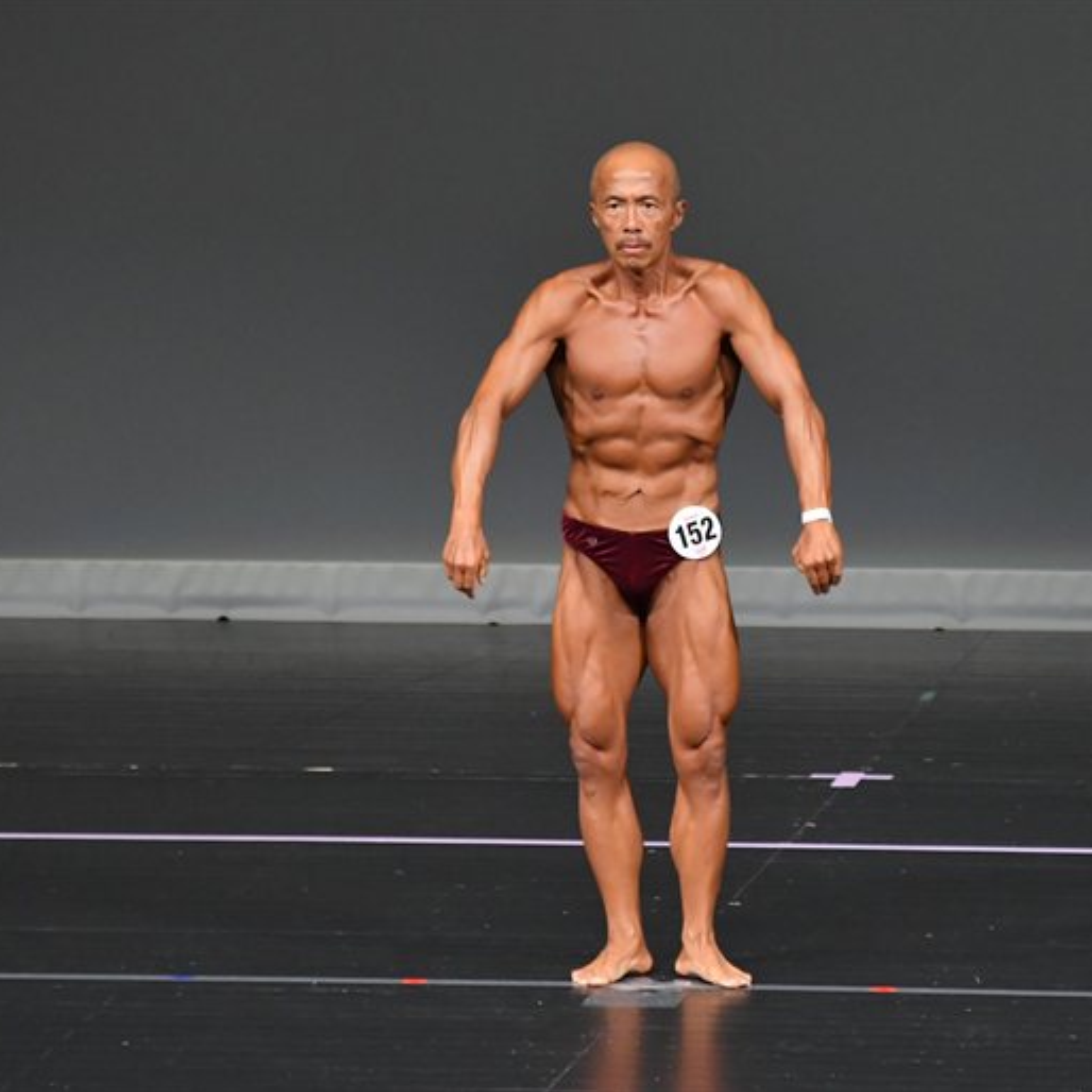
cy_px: 546
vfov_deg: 4.0
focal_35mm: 442
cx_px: 706
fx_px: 15775
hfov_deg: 4.0
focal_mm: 230
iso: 4000
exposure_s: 1/400
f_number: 5.6
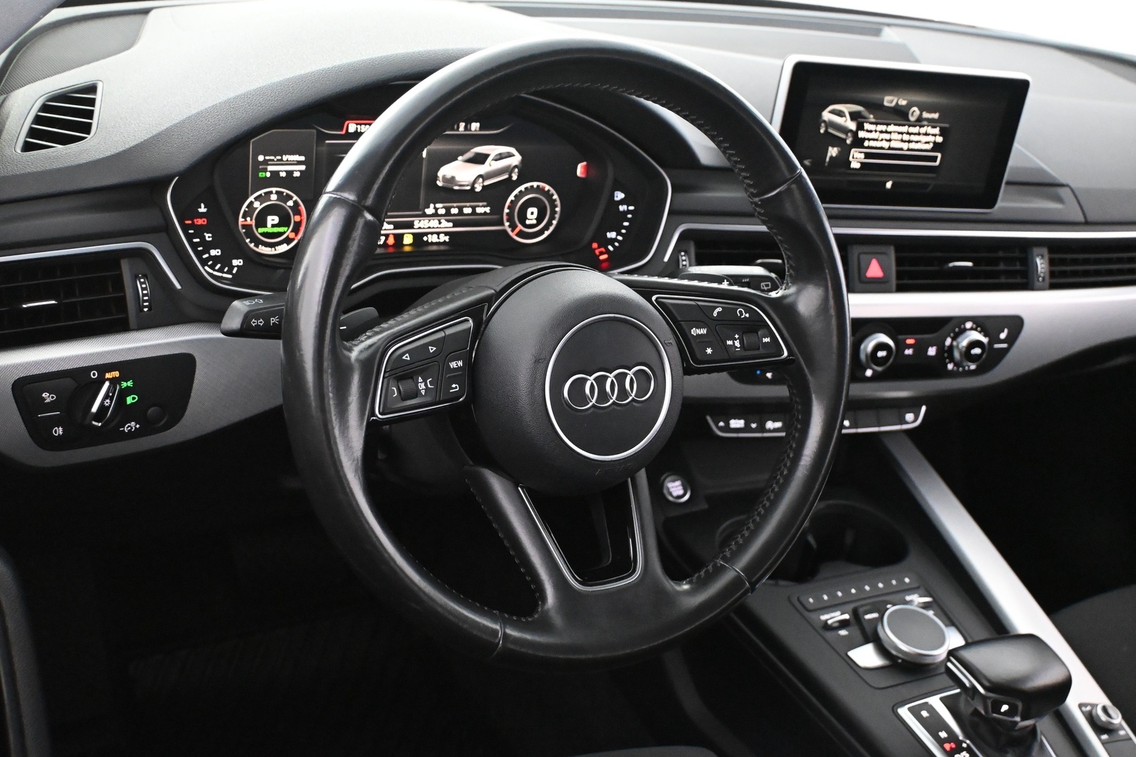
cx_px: 568
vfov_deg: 31.9
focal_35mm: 42
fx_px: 1325
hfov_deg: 46.4
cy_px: 378
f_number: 4.5
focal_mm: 28
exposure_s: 1/50
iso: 8000
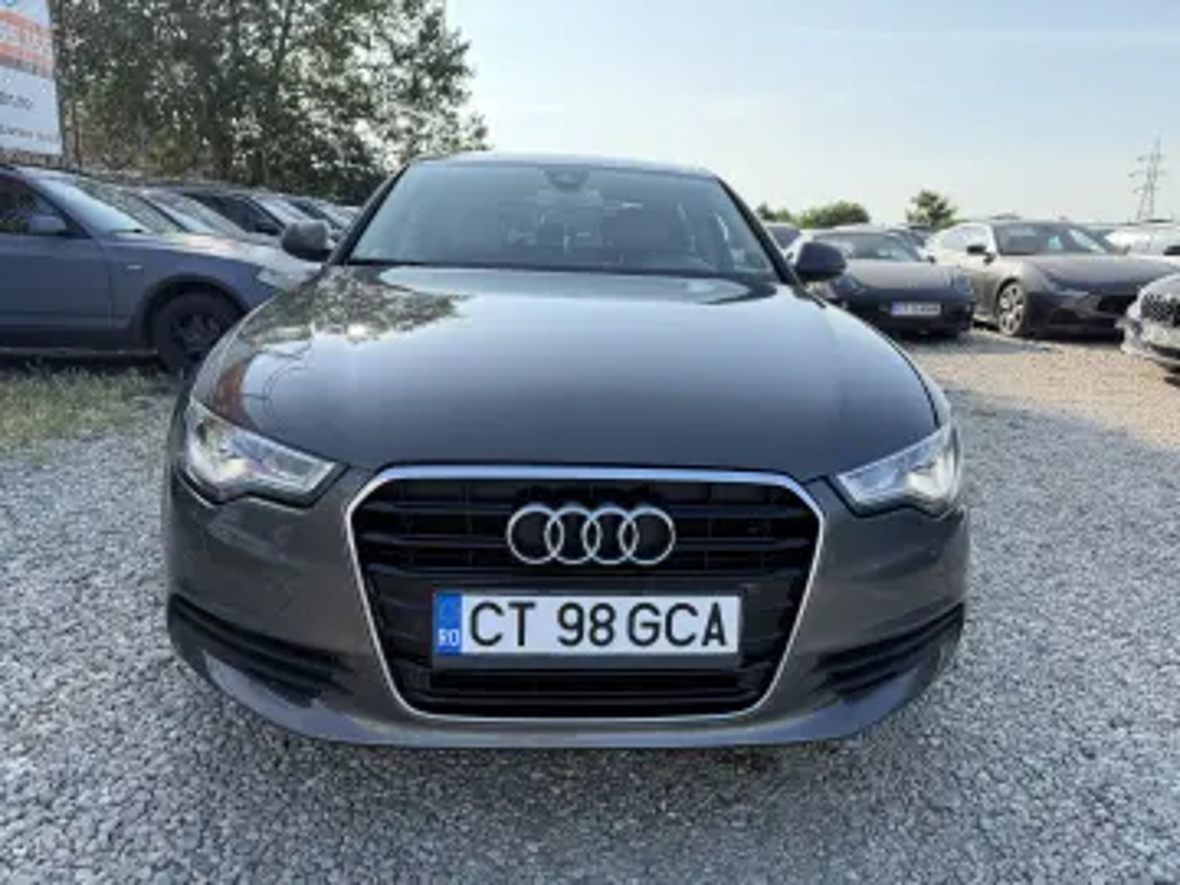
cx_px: 590
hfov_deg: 71.6
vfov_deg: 56.8
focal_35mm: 24
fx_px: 818
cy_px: 442
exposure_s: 1/1211
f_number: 1.78
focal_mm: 6.76
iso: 100
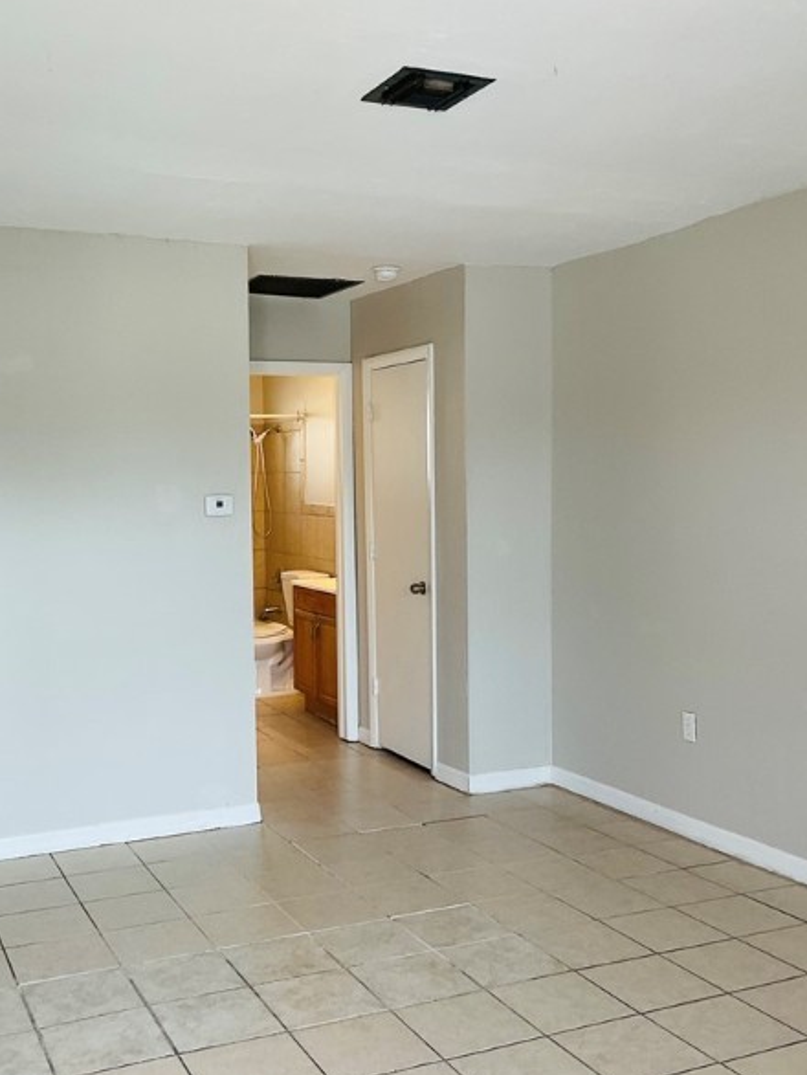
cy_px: 571
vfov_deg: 48.9
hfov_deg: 37.6
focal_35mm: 38
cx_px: 323
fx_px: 1180
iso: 50
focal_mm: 3
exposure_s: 1/120
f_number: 1.8
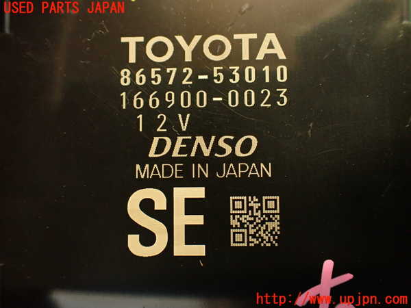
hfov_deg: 56.8
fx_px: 380
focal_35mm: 32
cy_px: 154
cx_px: 206
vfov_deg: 44.2
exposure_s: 1/30
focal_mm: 5.79
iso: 800
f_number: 2.4
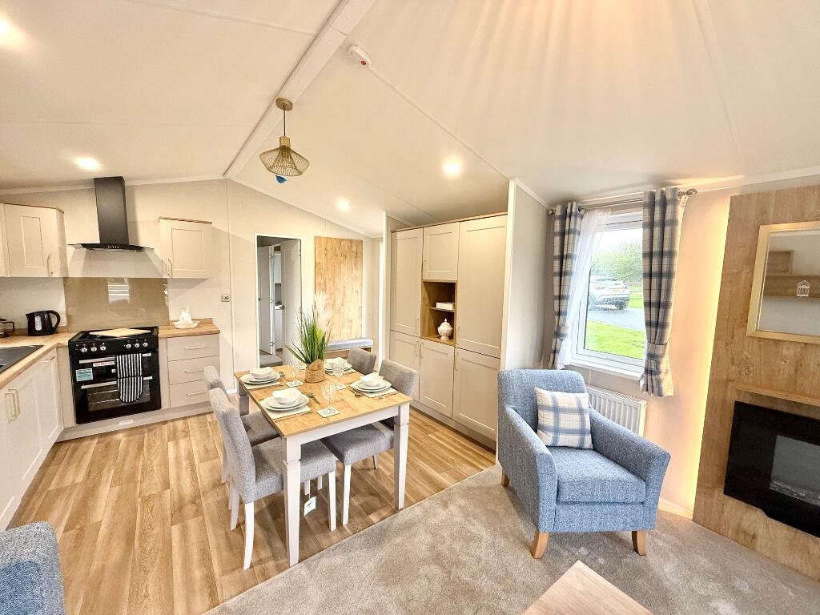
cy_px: 308
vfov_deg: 85.7
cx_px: 410
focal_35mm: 14
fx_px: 332
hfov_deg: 102.1
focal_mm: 2.22
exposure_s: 1/99
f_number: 2.2
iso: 250
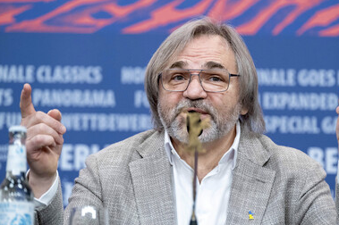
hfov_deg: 10.9
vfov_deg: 7.3
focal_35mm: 189
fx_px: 1778
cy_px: 110
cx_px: 200
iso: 1250
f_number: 2.8
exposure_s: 1/320
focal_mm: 106
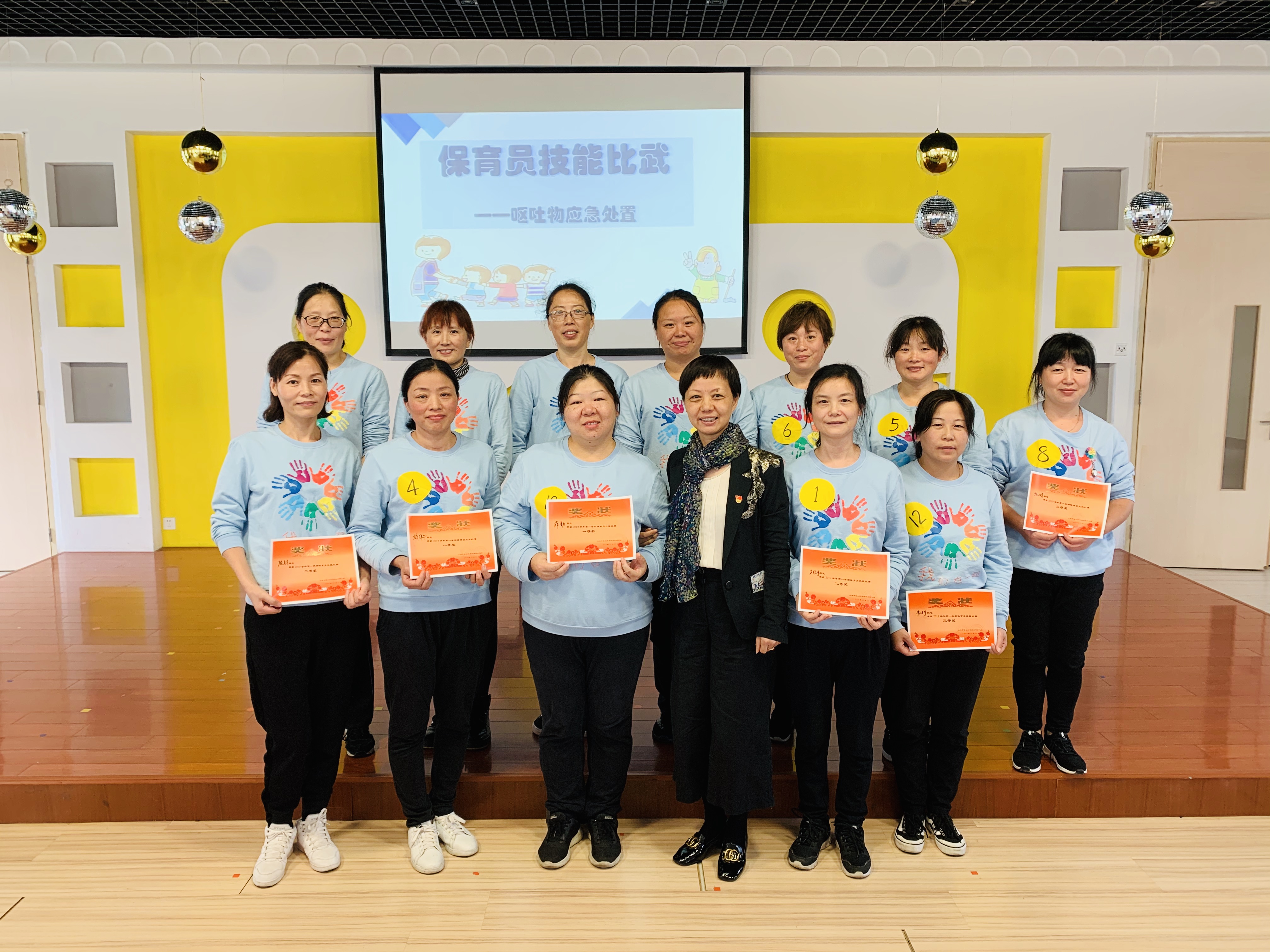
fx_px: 954
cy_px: 476
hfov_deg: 67.3
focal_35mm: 26
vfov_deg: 53.1
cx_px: 635
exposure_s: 1/50
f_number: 1.8
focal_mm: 4.25
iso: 50
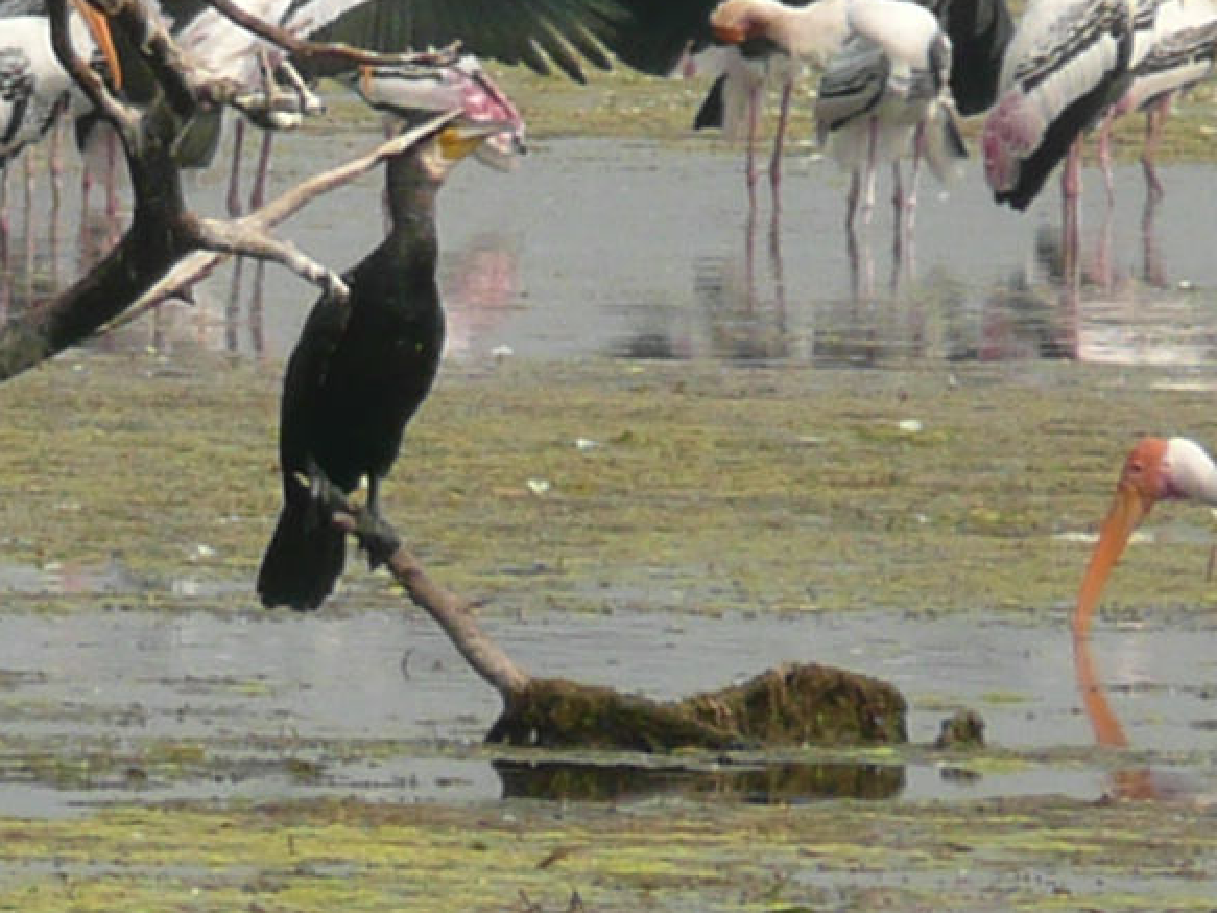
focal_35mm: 1476
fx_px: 51881
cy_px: -295
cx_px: -420
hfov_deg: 1.3
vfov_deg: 1.0
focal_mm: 46
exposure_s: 1/640
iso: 100
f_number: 4.9
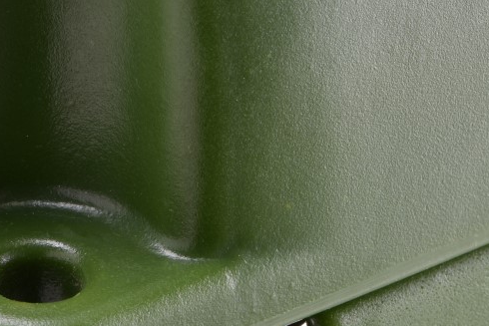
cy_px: 107
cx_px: -49
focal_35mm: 347
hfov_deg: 5.9
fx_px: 4715
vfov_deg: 4.0
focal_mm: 105
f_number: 14
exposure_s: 1/25
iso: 100
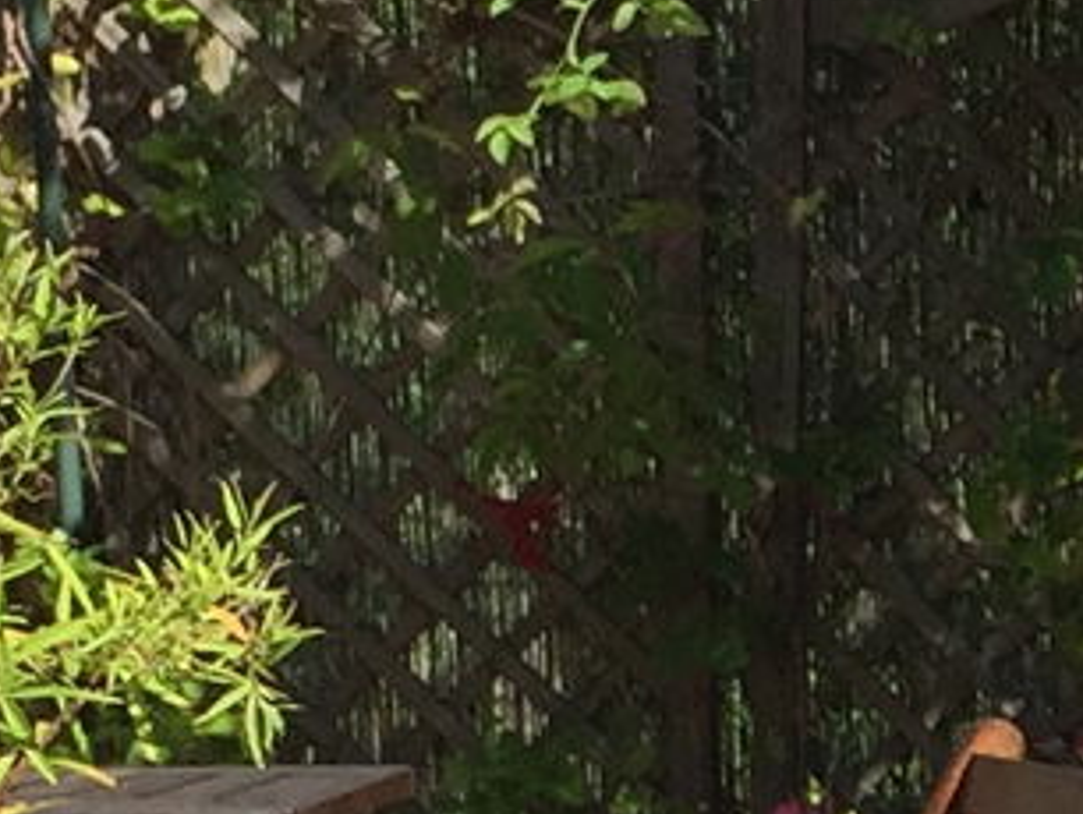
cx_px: 1883
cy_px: 1509
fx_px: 6325
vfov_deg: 7.1
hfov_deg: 9.4
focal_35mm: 202
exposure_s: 1/1276
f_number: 2.2
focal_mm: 4.15
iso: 32
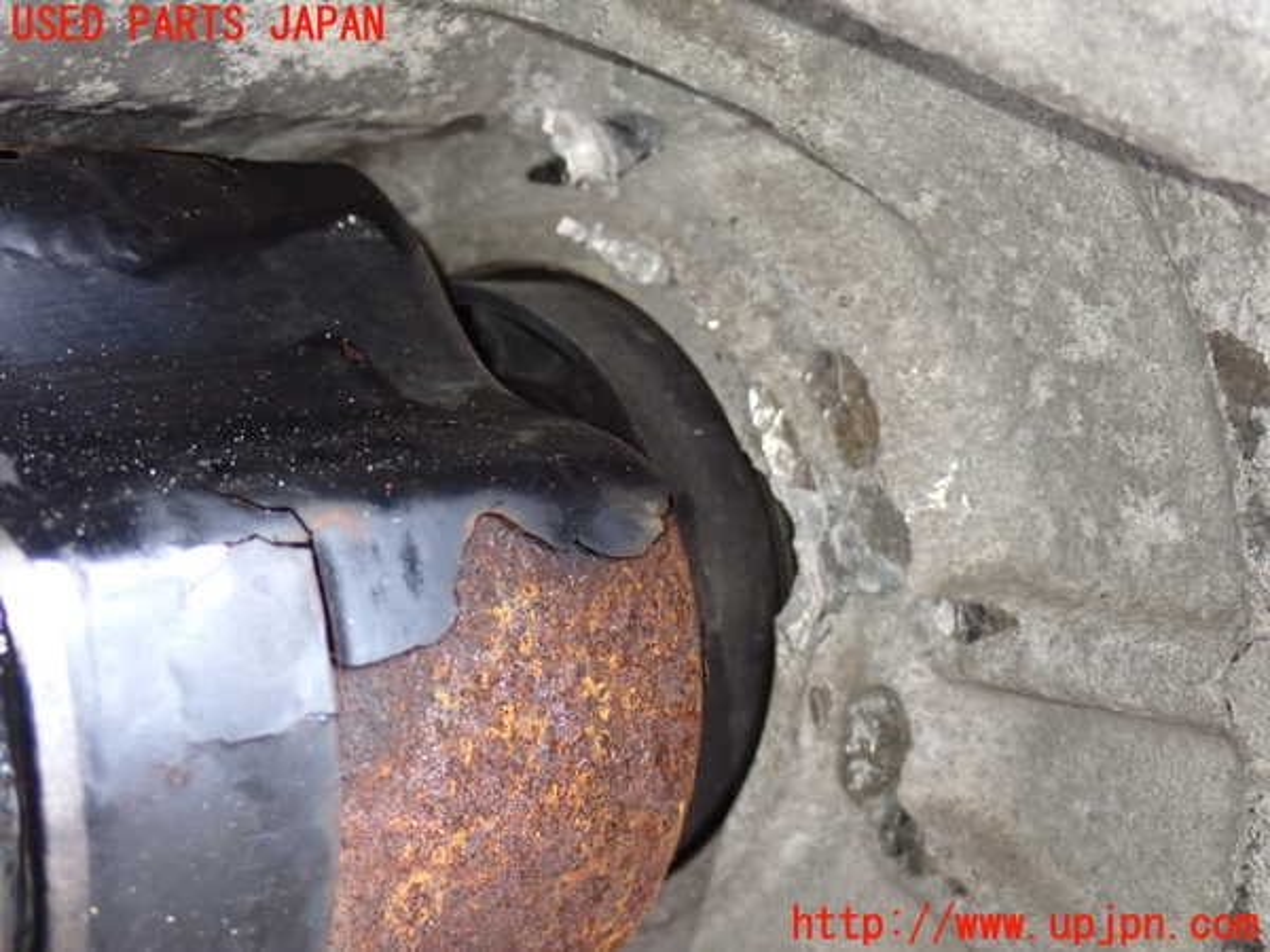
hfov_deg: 33.2
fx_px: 2128
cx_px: 635
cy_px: 476
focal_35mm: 58
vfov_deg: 25.2
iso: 800
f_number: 3.5
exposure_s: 1/60
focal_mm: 10.35
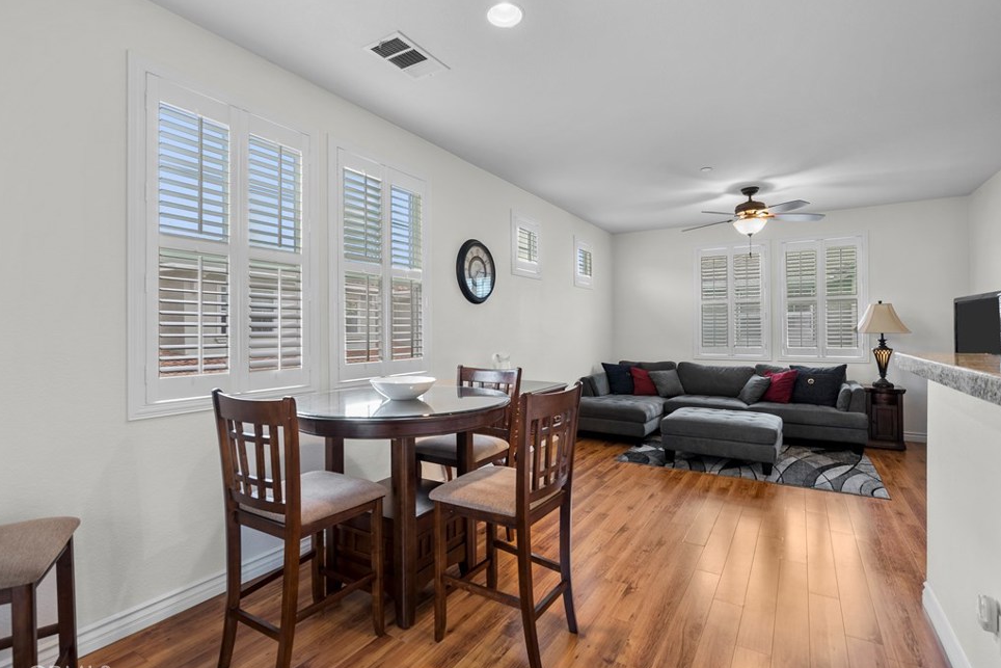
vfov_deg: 70.5
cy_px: 335
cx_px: 502
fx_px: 473
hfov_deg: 93.3
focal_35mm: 17
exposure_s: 1/3
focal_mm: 16
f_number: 6.3
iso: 250
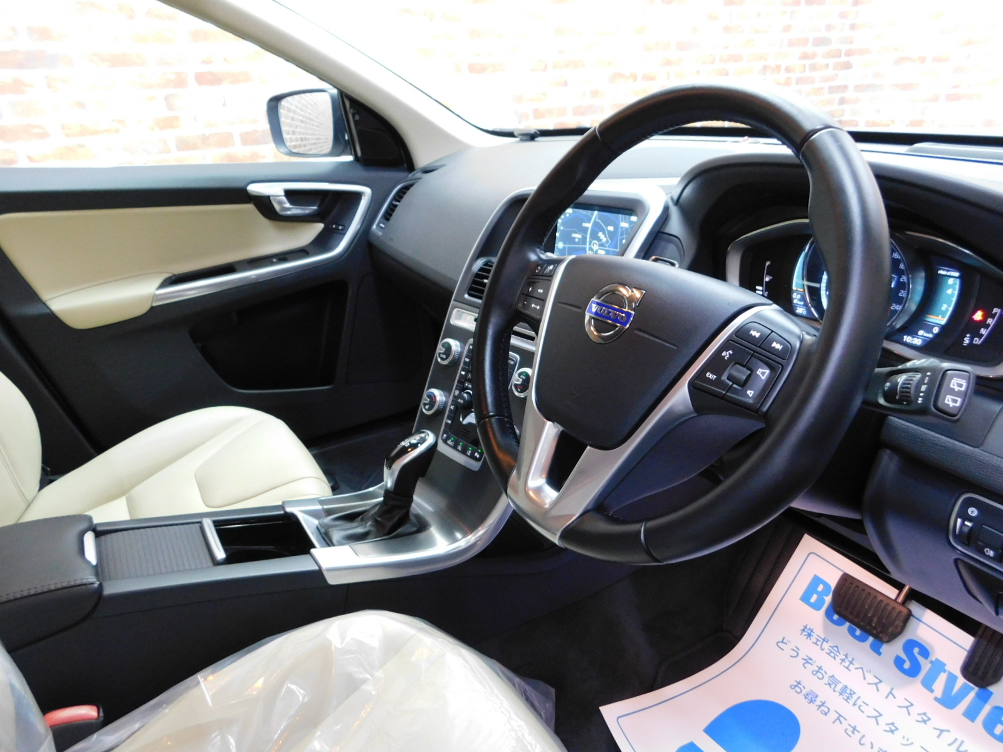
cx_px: 502
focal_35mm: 23
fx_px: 666
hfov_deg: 73.9
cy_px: 376
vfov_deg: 58.9
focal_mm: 4
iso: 400
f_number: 3
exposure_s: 1/10
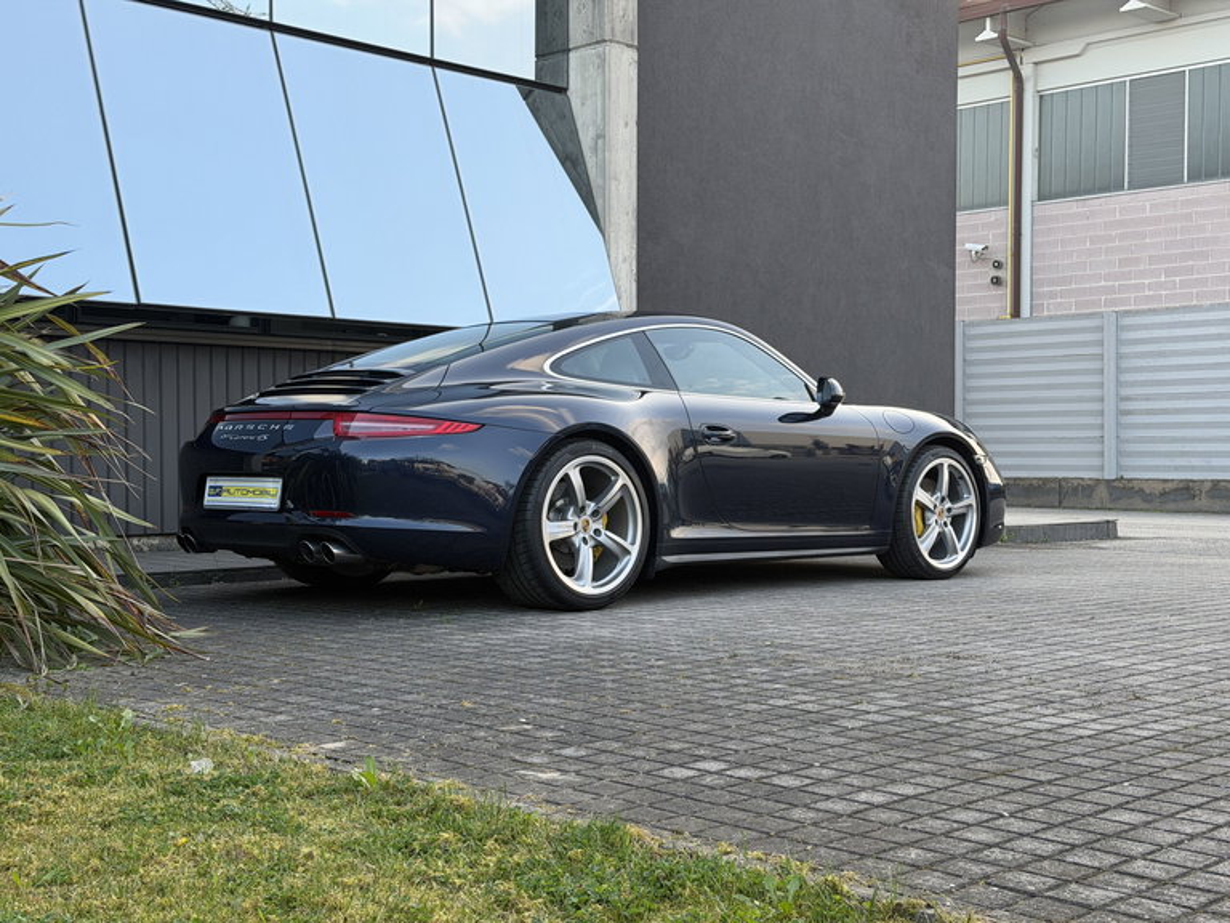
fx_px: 1706
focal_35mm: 48
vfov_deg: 30.3
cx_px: 615
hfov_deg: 39.7
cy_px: 462
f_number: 1.78
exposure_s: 1/405
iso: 64
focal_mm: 6.76
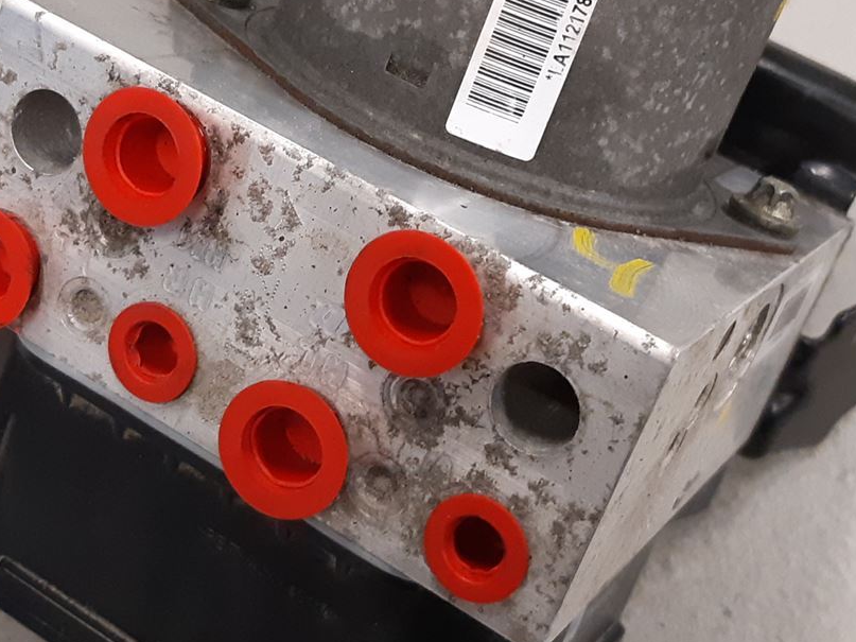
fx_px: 1632
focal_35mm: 66
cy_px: 224
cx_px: 375
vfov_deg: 22.2
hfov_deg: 29.4
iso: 250
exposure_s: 1/50
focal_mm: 3.93
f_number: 1.7
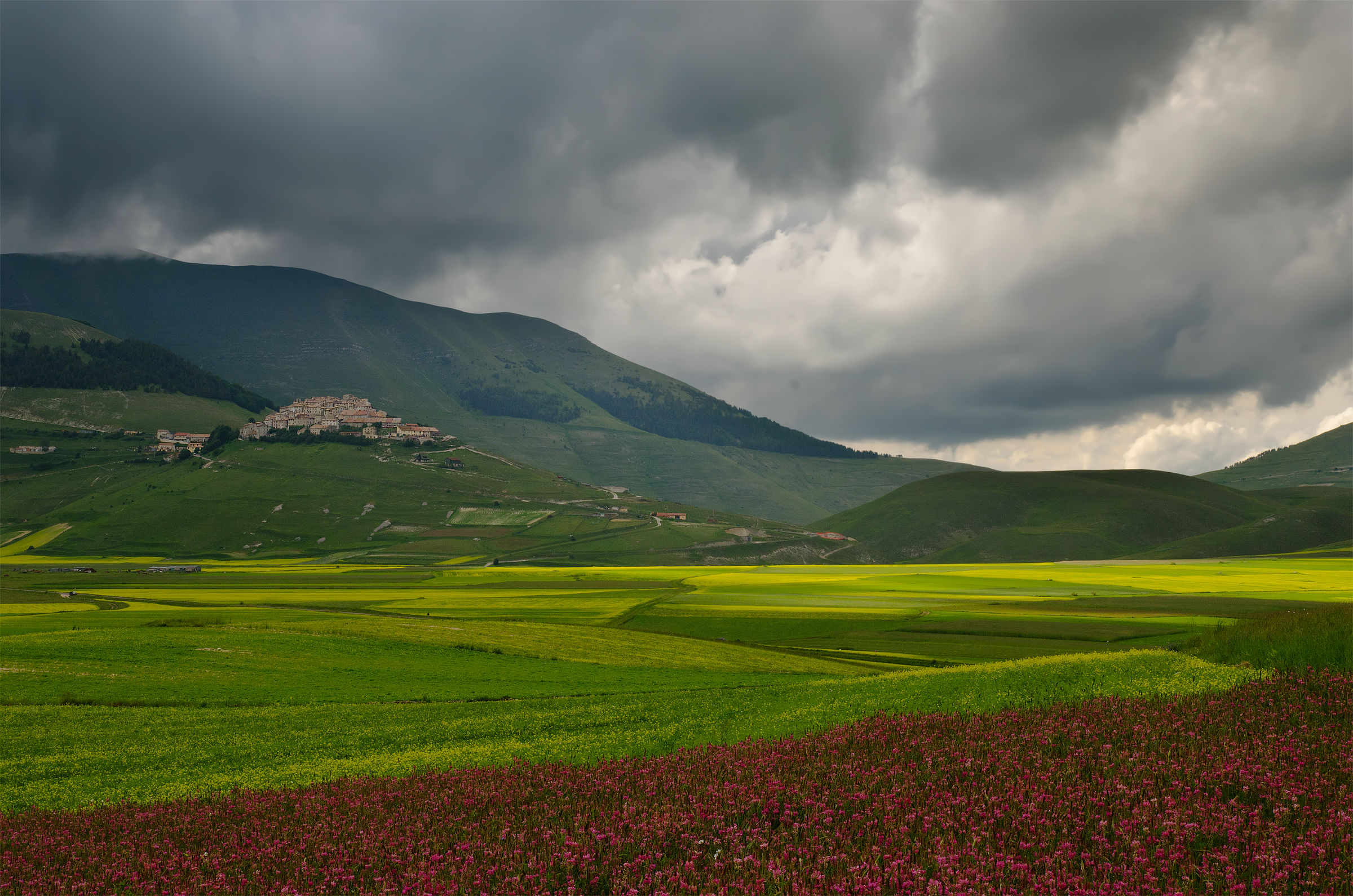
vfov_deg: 20.1
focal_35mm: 68
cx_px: 676
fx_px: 2532
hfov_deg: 29.9
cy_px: 448
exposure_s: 1/50
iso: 200
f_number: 16
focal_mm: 45
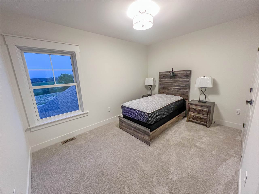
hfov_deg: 106.2
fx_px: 97
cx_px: 130
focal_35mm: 13
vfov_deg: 89.9
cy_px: 97
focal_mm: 1.57
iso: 200
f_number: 1.8
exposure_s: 1/60
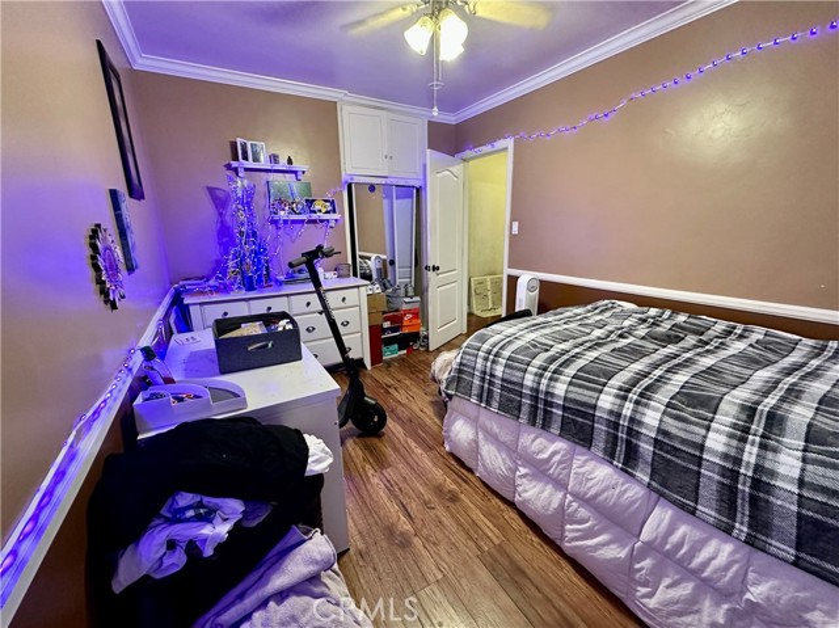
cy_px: 314
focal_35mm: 14
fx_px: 339
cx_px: 420
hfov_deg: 102.1
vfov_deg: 85.6
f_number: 2.2
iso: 400
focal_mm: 2.22
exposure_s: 1/60
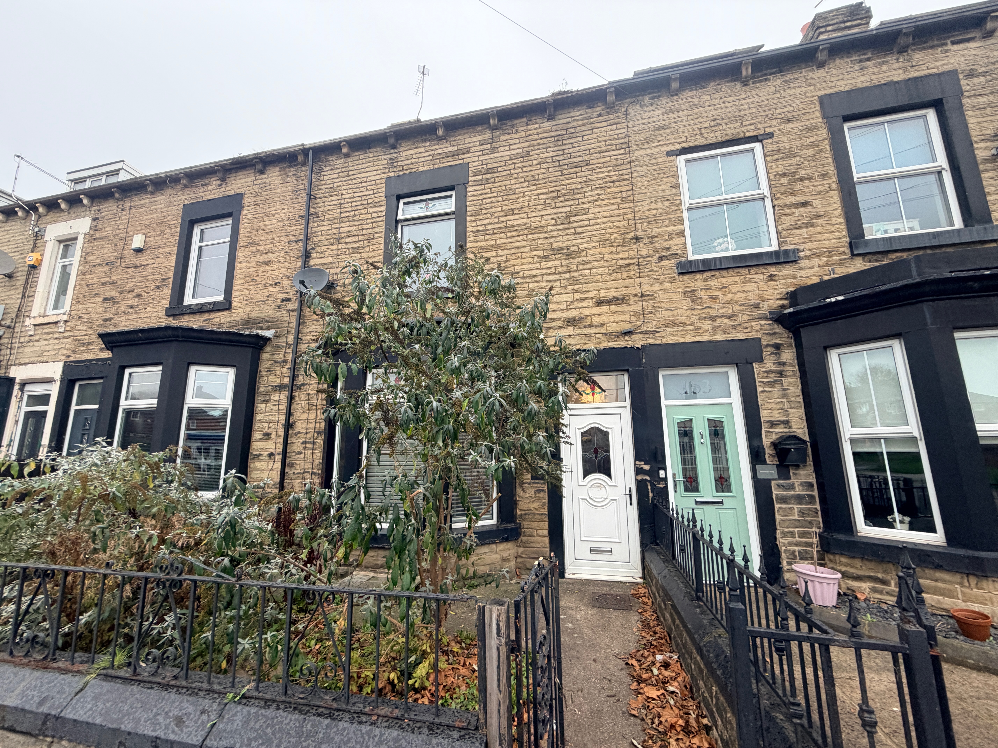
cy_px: 374
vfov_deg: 85.7
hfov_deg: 102.1
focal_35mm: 14
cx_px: 499
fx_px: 404
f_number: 2.2
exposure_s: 1/121
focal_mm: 2.22
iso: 160
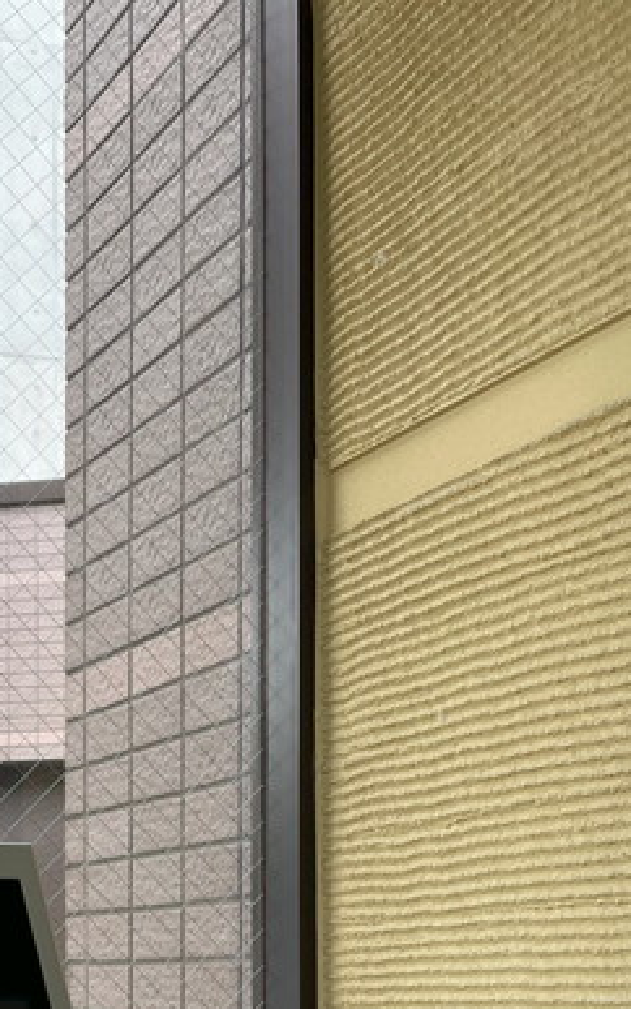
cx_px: -104
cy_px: 1001
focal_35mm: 57
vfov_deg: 32.9
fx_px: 1568
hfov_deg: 21.3
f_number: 1.6
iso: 32
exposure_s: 1/369
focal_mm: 4.2
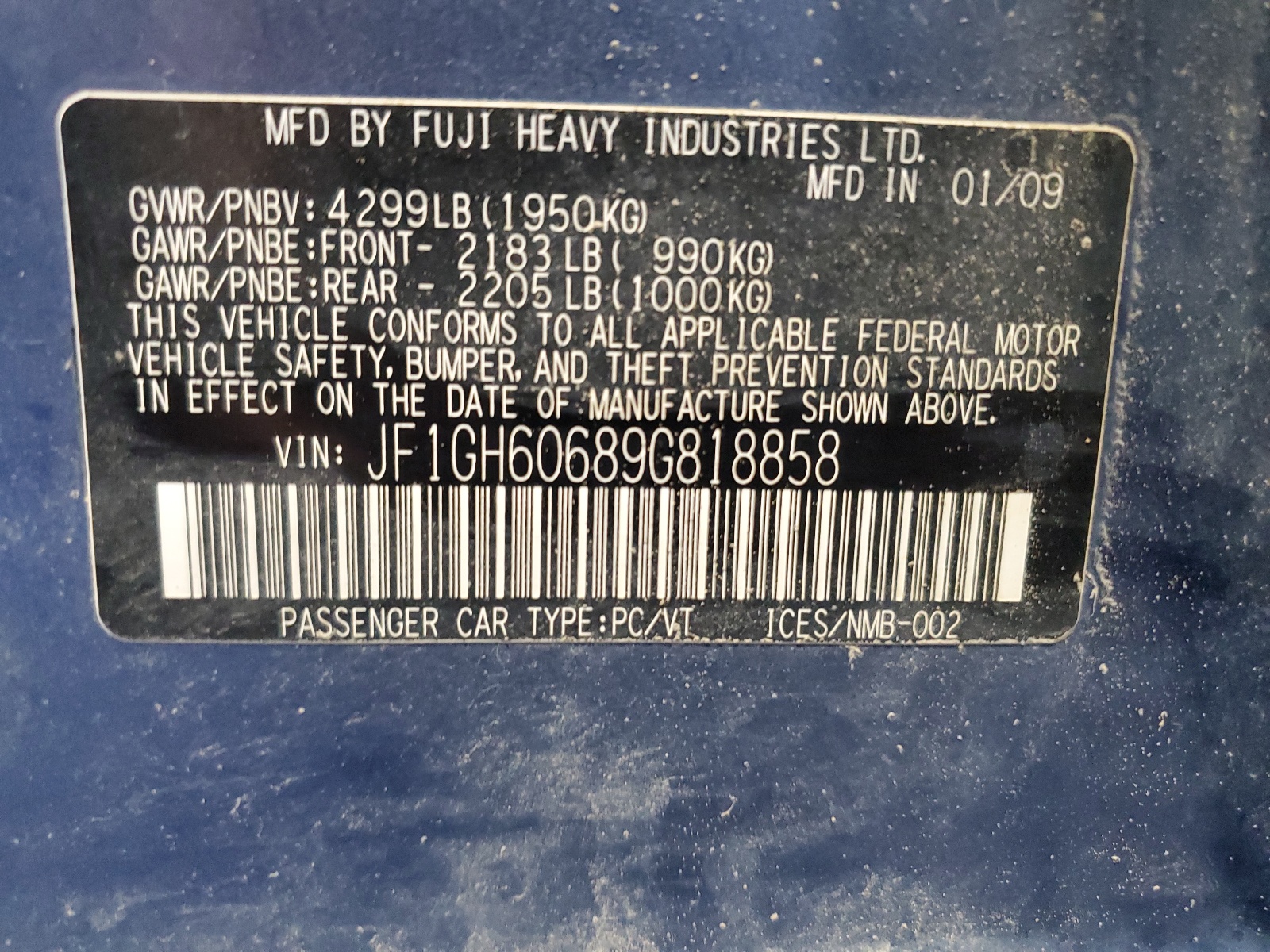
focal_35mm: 26
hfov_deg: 67.3
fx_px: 954
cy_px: 476
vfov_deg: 53.1
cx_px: 635
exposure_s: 1/40
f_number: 1.5
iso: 361
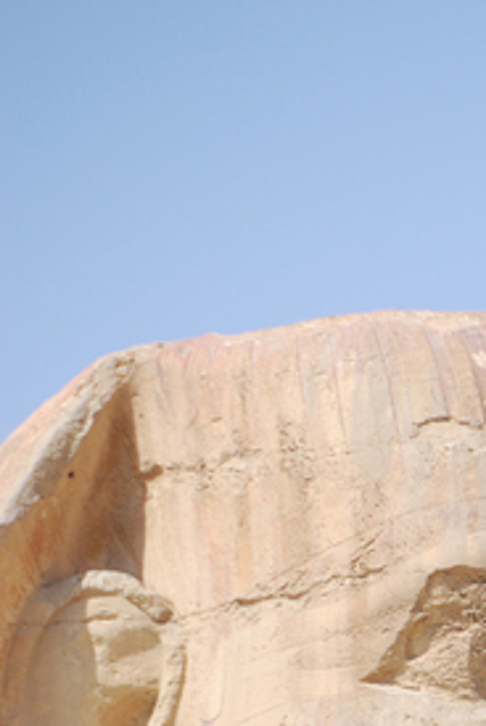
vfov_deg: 2.7
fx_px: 15411
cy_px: 810
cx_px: 597
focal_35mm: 763
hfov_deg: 1.8
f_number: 5.6
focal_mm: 200
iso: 100
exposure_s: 1/320
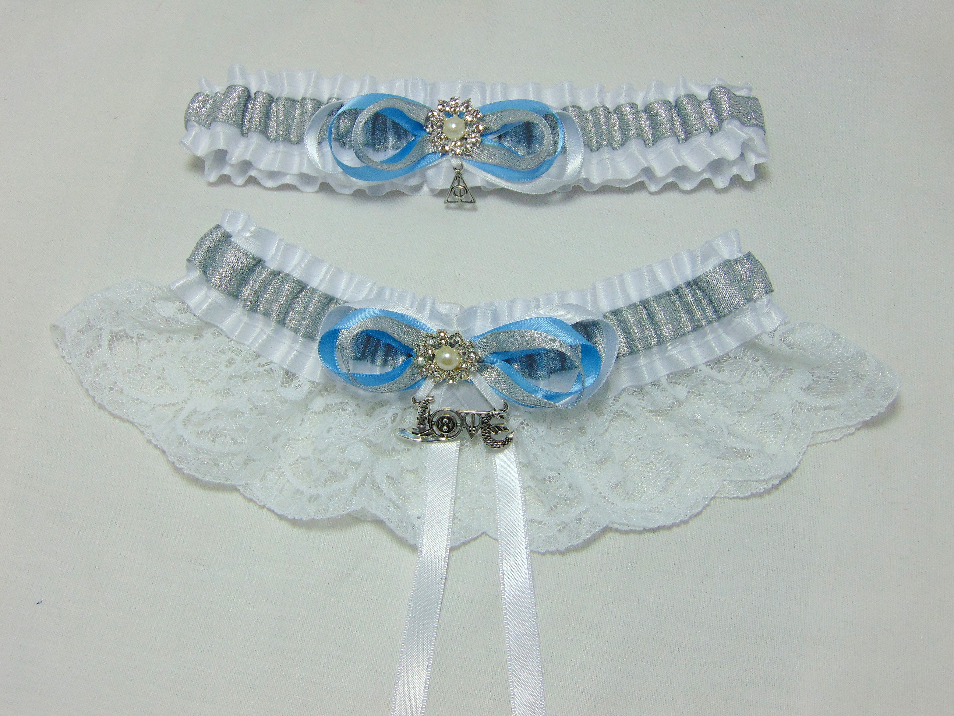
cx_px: 477
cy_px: 358
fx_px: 1157
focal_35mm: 42
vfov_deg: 34.3
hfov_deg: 44.8
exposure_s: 1/125
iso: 80
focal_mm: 7.6
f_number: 3.3
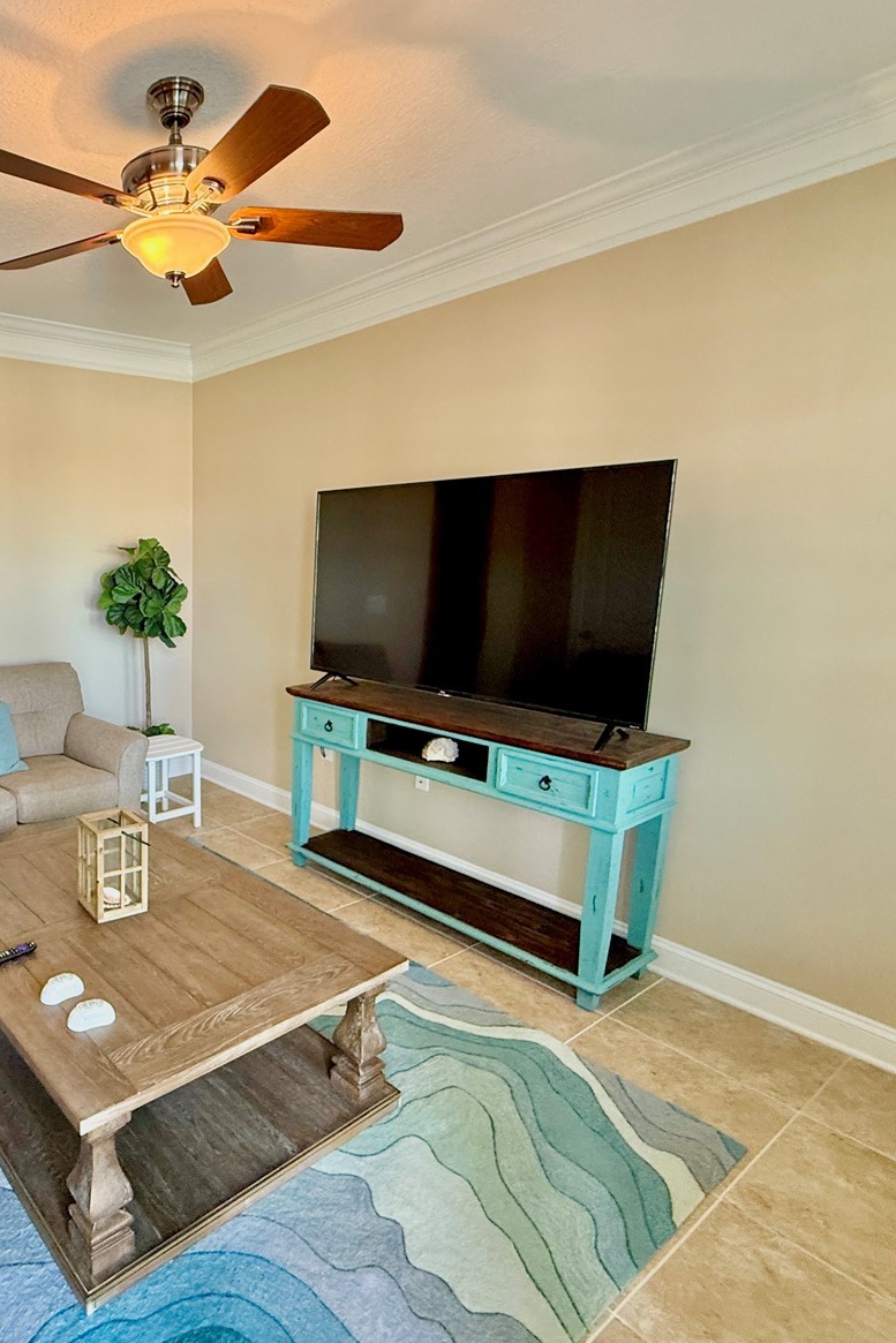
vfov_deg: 84.0
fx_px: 746
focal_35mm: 20
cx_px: 145
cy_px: 666
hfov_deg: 56.2
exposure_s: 1/120
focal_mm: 2.22
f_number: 2.2
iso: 250
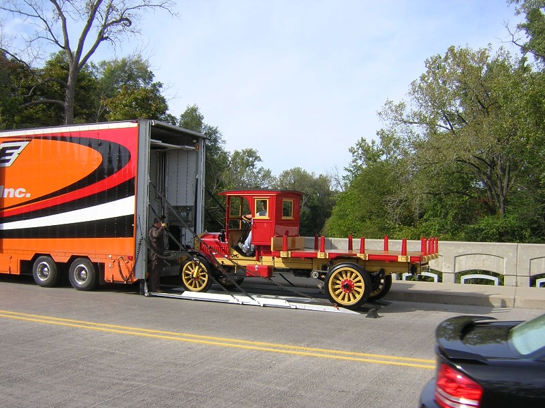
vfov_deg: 39.7
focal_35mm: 36
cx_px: 272
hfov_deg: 51.4
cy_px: 204
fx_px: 567
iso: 100
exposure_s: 1/242
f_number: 5.2
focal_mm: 4.7
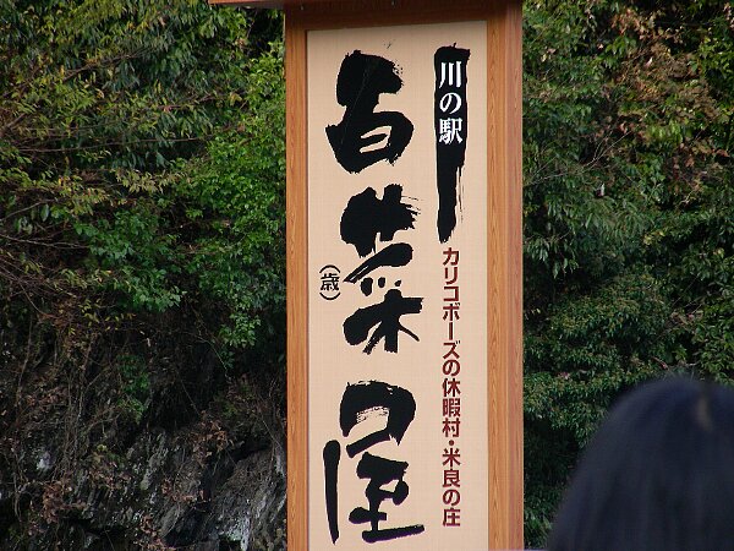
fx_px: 6552
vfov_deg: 4.8
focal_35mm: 309
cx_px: 367
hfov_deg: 6.4
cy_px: 276
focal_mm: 51.6
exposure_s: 1/120
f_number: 3.5
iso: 50
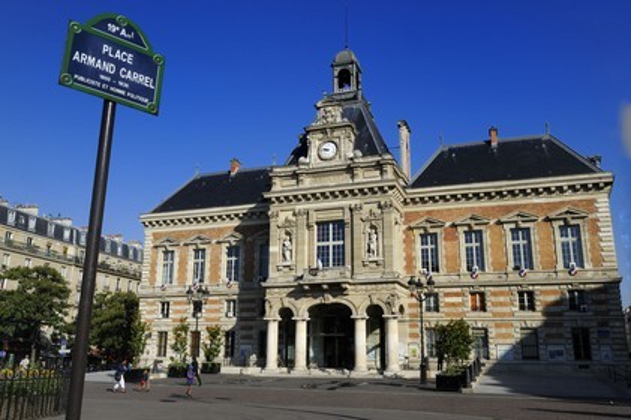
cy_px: 210
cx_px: 316
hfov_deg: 60.3
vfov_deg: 42.3
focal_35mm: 31
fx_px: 543
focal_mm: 31
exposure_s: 1/160
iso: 200
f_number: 18
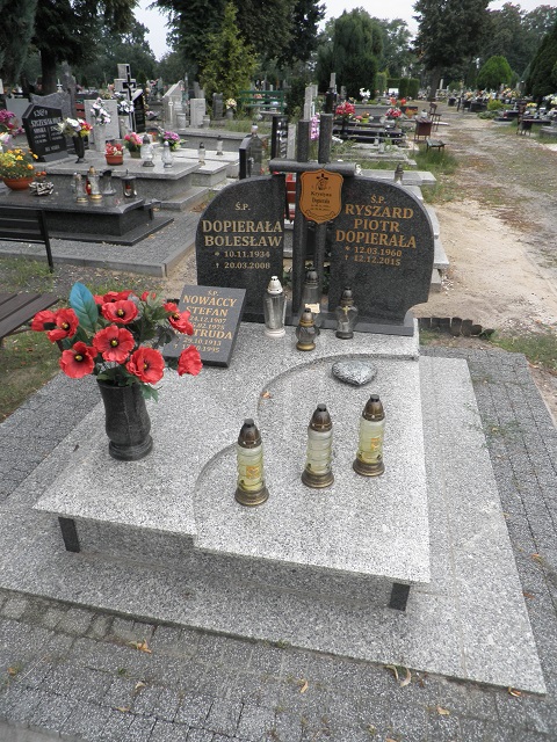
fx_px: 515
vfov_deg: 71.6
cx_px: 278
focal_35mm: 24
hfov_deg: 56.8
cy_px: 371
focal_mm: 4.3
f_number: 8.3
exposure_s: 1/80
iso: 64
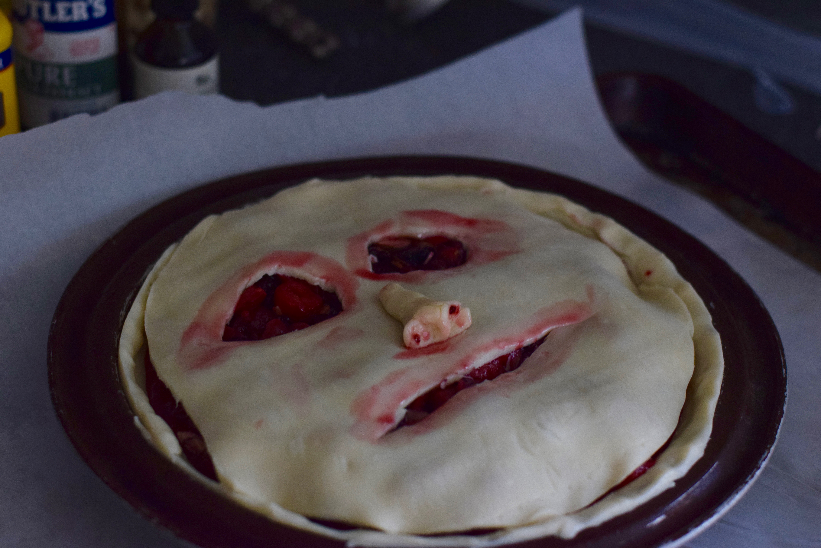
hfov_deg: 27.0
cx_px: 410
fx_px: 1710
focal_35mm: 75
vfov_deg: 18.2
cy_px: 274
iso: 1250
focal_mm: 50
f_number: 1.8
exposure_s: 1/60
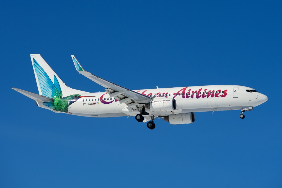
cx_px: 141
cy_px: 94
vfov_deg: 6.9
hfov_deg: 10.3
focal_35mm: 200
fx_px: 1567
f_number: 8
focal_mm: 200
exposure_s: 1/2000
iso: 250
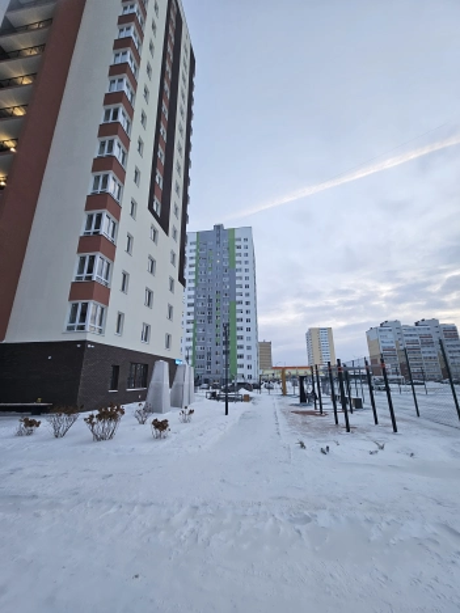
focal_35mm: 13
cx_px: 230
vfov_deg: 106.2
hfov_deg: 89.9
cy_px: 306
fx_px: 230
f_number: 2.2
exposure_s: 1/70.8
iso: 80
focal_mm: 2.2
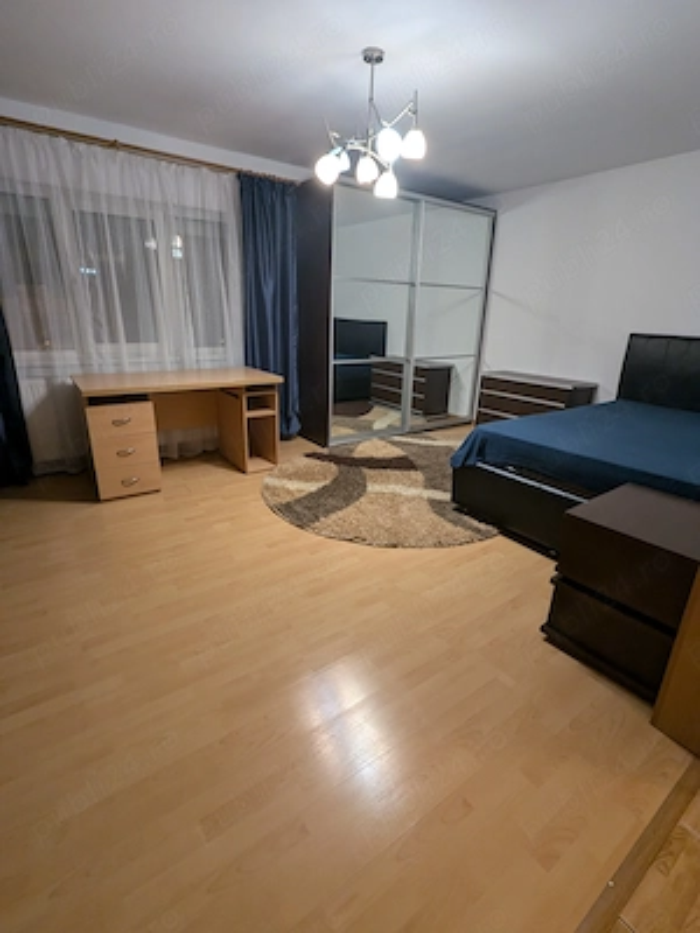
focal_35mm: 16
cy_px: 466
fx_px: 431
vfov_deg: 94.5
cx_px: 350
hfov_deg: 78.1
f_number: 2.2
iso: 156
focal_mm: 2.35
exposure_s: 1/25
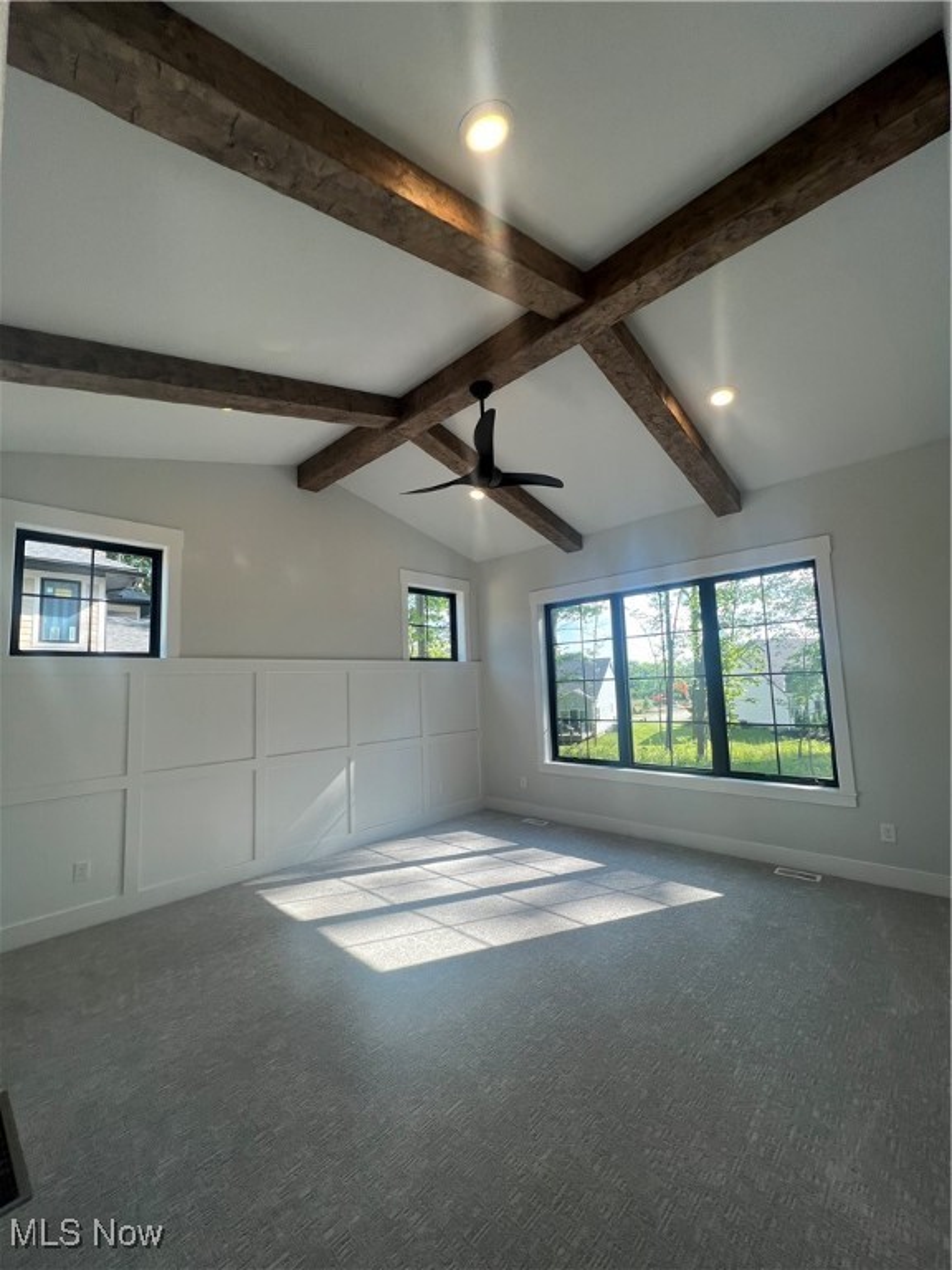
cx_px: 476
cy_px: 635
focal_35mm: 13
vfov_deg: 106.2
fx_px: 477
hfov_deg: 89.9
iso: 32
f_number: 1.8
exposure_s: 1/151
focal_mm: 1.57
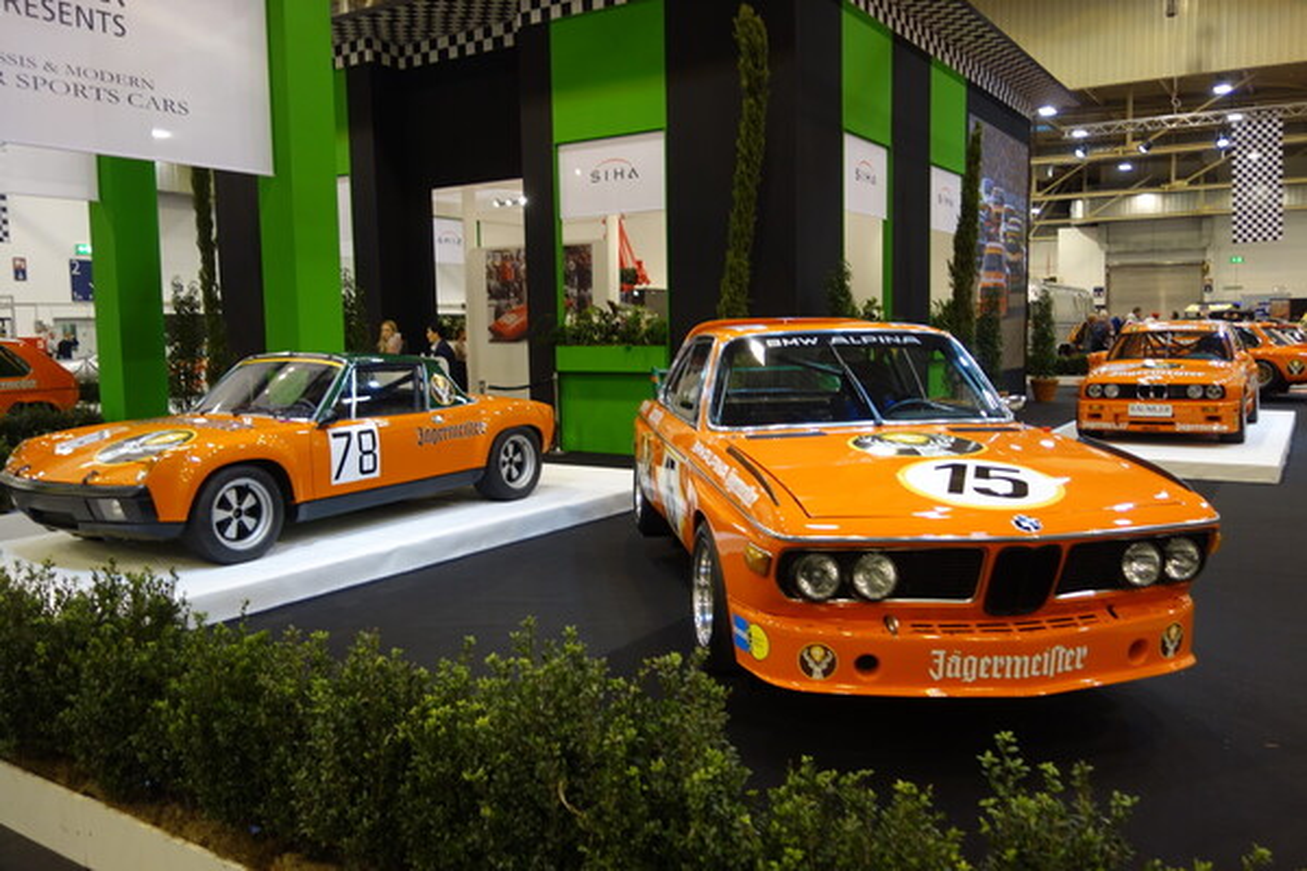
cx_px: 654
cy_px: 436
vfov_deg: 46.4
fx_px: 1016
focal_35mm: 28
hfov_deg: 65.5
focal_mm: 10.4
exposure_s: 1/60
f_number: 1.8
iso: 125
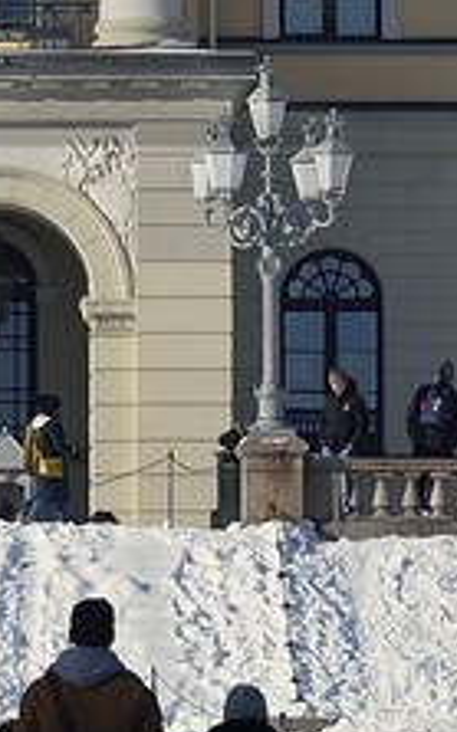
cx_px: -43
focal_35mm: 1098
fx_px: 21923
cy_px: -387
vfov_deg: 1.9
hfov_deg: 1.2
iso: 200
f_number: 13
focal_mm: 150
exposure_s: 1/320
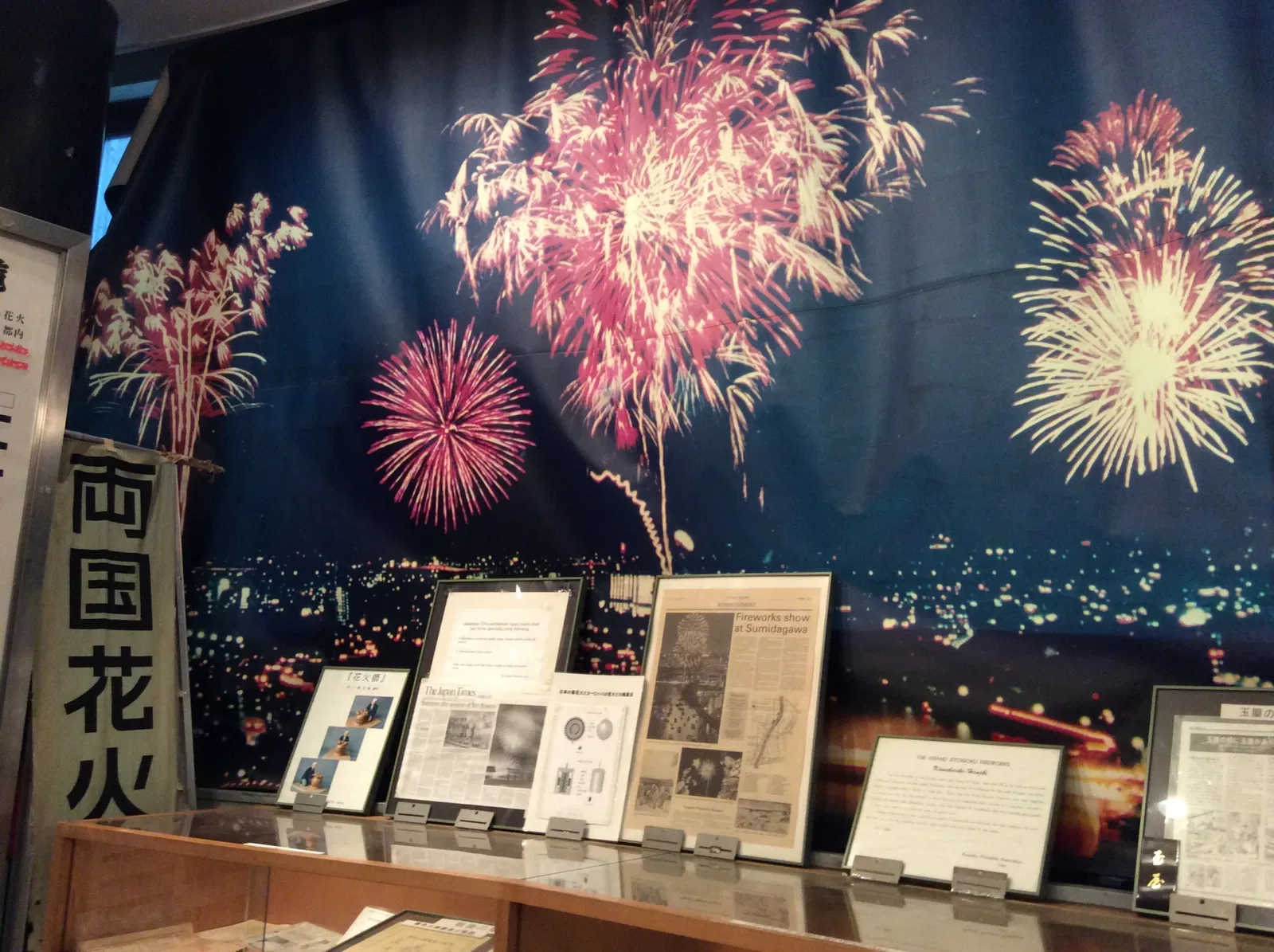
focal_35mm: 32
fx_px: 1176
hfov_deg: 56.9
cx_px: 637
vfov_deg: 44.1
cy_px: 476
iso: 160
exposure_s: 1/24
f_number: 2.4
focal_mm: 3.3
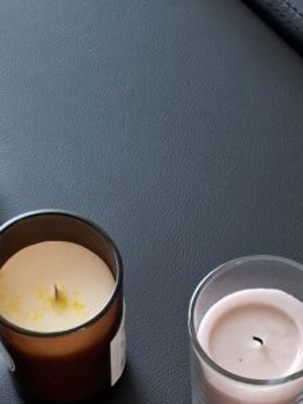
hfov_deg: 18.7
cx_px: 184
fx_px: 921
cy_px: 674
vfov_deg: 19.8
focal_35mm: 79
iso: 320
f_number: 1.8
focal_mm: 5.54
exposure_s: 1/50
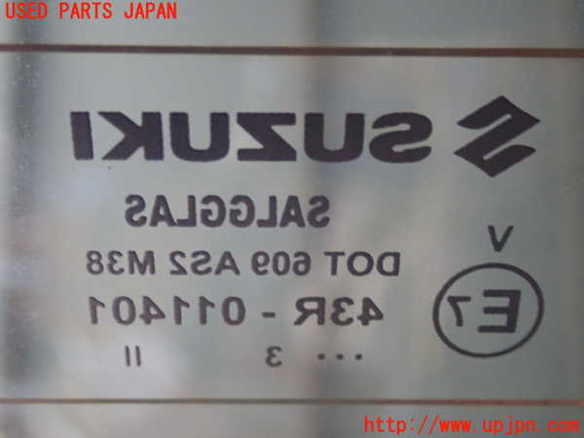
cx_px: 292
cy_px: 219
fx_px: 827
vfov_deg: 29.7
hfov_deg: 38.9
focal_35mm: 49
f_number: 3.2
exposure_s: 1/50
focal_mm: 8.99
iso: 1000
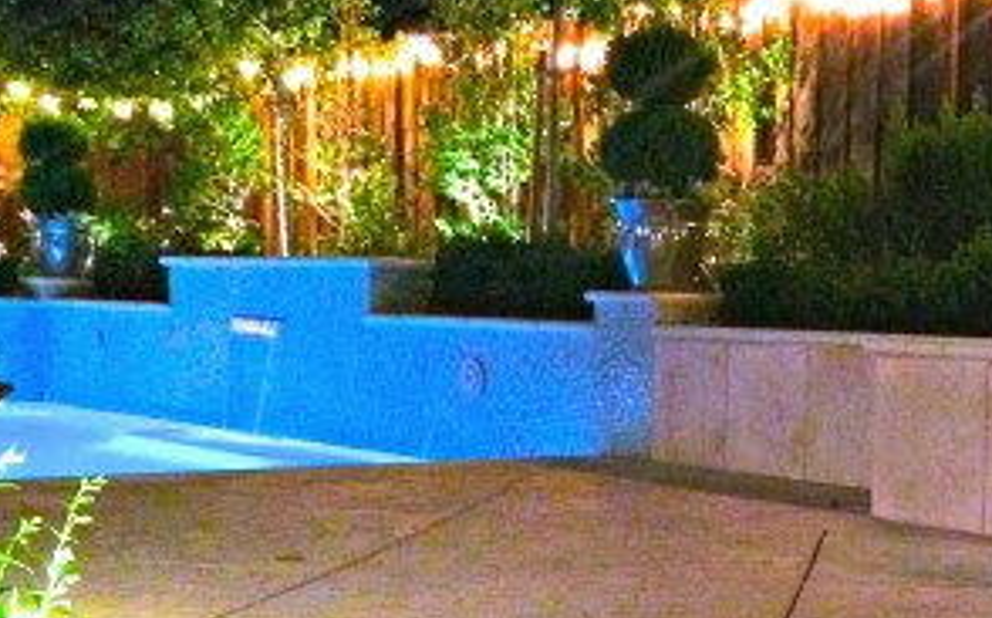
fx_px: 1755
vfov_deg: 19.8
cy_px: 442
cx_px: 887
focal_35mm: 65
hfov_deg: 30.2
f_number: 2.2
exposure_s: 1/15
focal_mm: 4.12
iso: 800
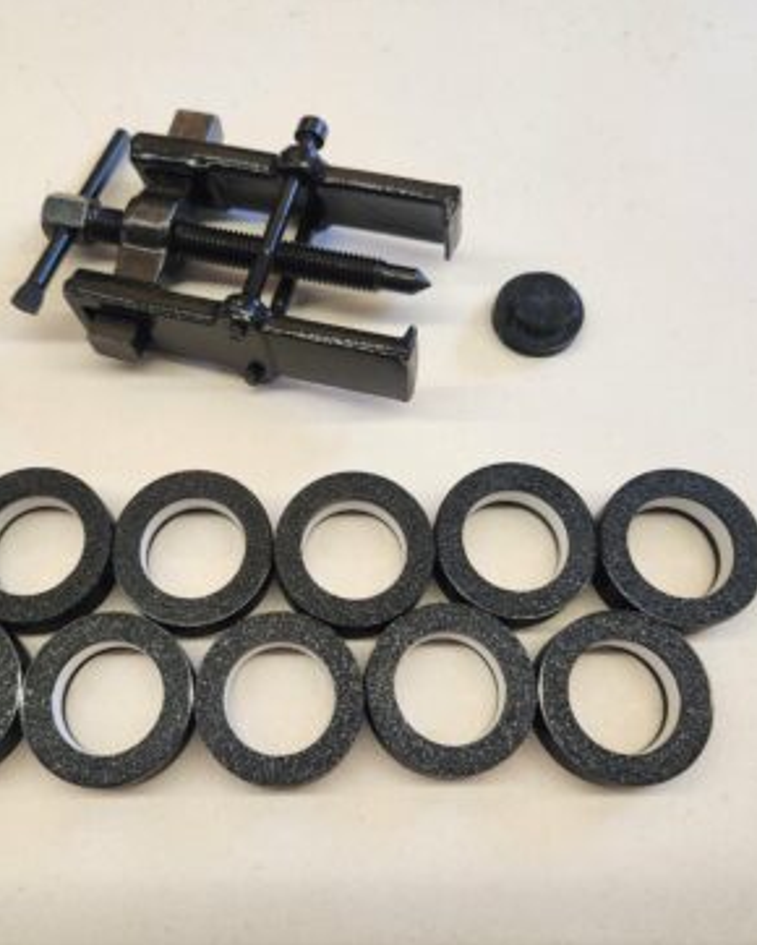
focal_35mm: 31
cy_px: 479
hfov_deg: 47.0
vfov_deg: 57.2
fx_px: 867
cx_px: 316
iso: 250
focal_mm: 5.4
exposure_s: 1/100
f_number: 1.8
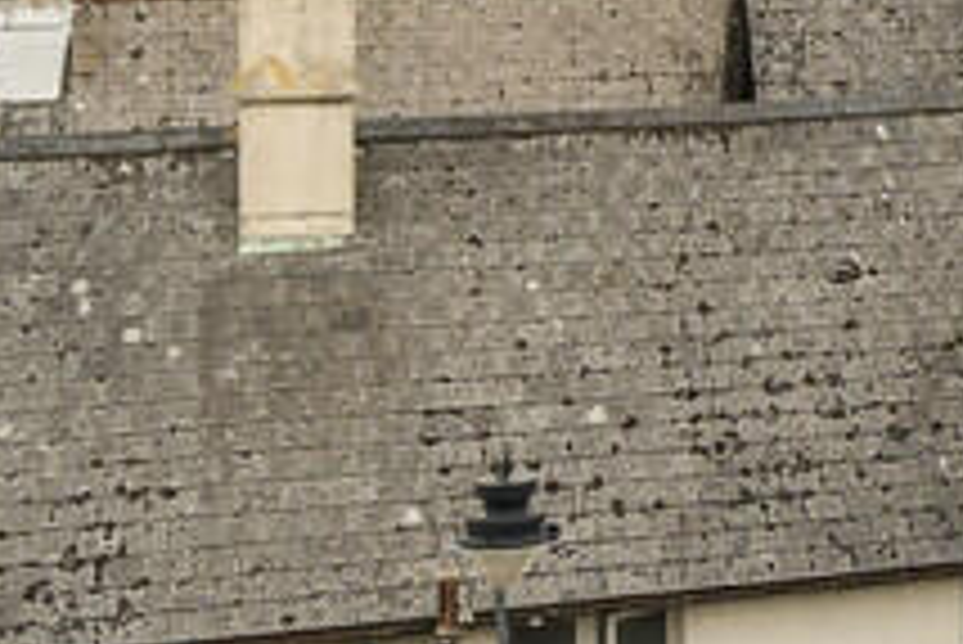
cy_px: -245
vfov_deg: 10.4
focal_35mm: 129
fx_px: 3453
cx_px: 2106
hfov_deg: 13.1
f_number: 8
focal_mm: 18
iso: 400
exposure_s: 1/500
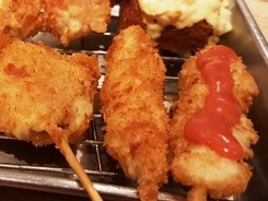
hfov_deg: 34.8
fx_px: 411
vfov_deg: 27.3
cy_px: 61
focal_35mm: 53
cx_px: 45
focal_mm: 4.2
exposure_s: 1/60
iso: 200
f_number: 1.7
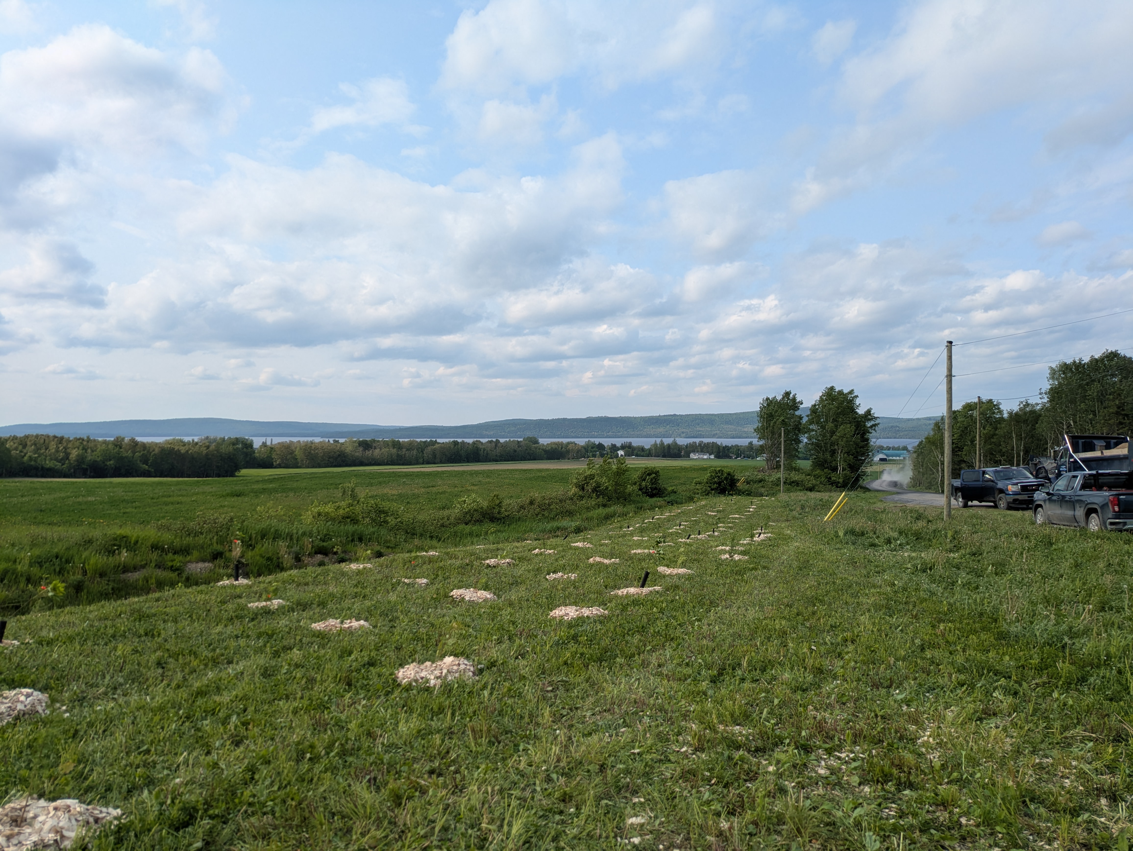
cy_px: 426
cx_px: 566
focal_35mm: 25
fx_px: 819
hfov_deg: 69.4
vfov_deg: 54.9
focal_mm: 5.43
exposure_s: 1/1869
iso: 55
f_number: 1.89
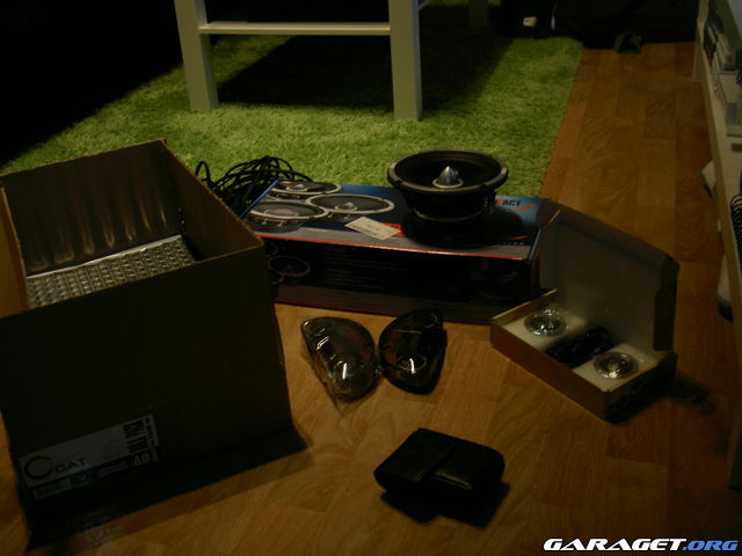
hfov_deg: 47.9
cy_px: 278
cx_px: 371
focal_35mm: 39
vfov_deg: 36.8
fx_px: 836
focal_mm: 8
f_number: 2.8
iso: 50
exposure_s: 1/8
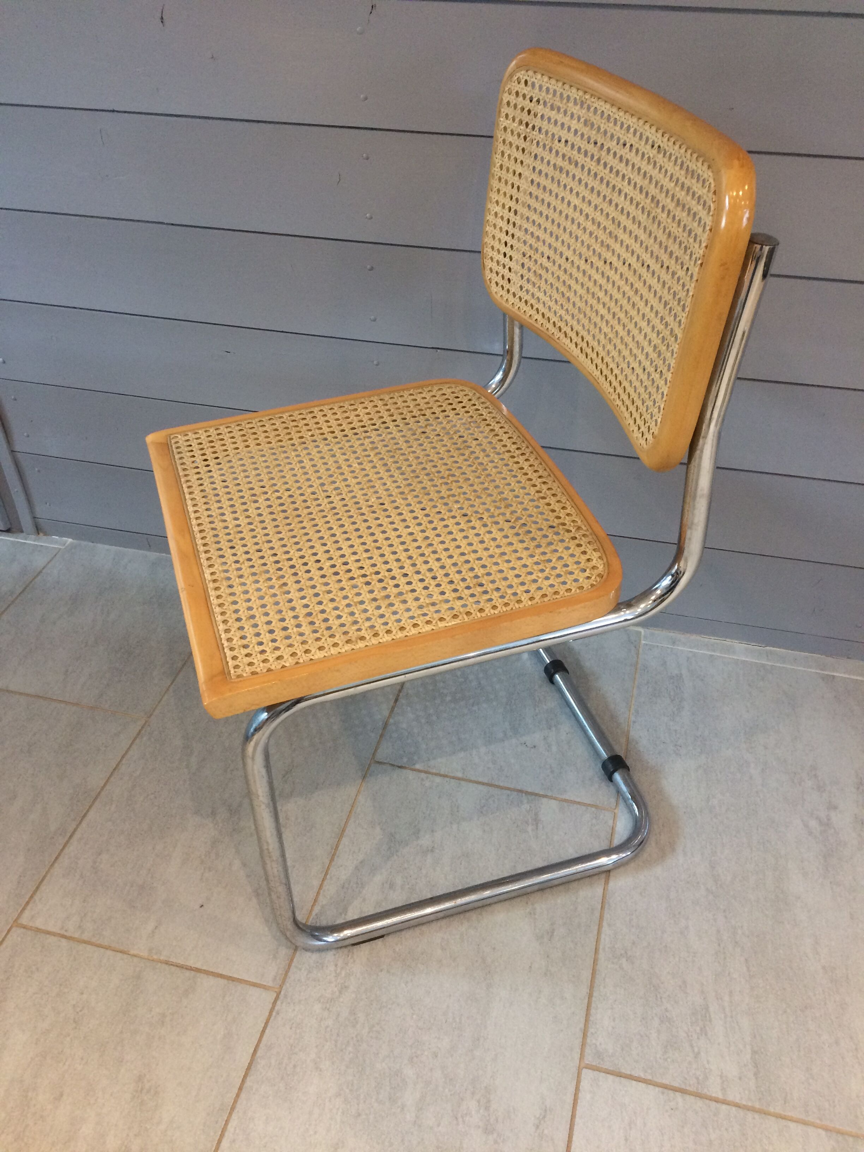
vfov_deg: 61.7
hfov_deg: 48.2
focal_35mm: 29
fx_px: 965
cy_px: 576
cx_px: 432
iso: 200
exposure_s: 1/33
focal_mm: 4.15
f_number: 2.2
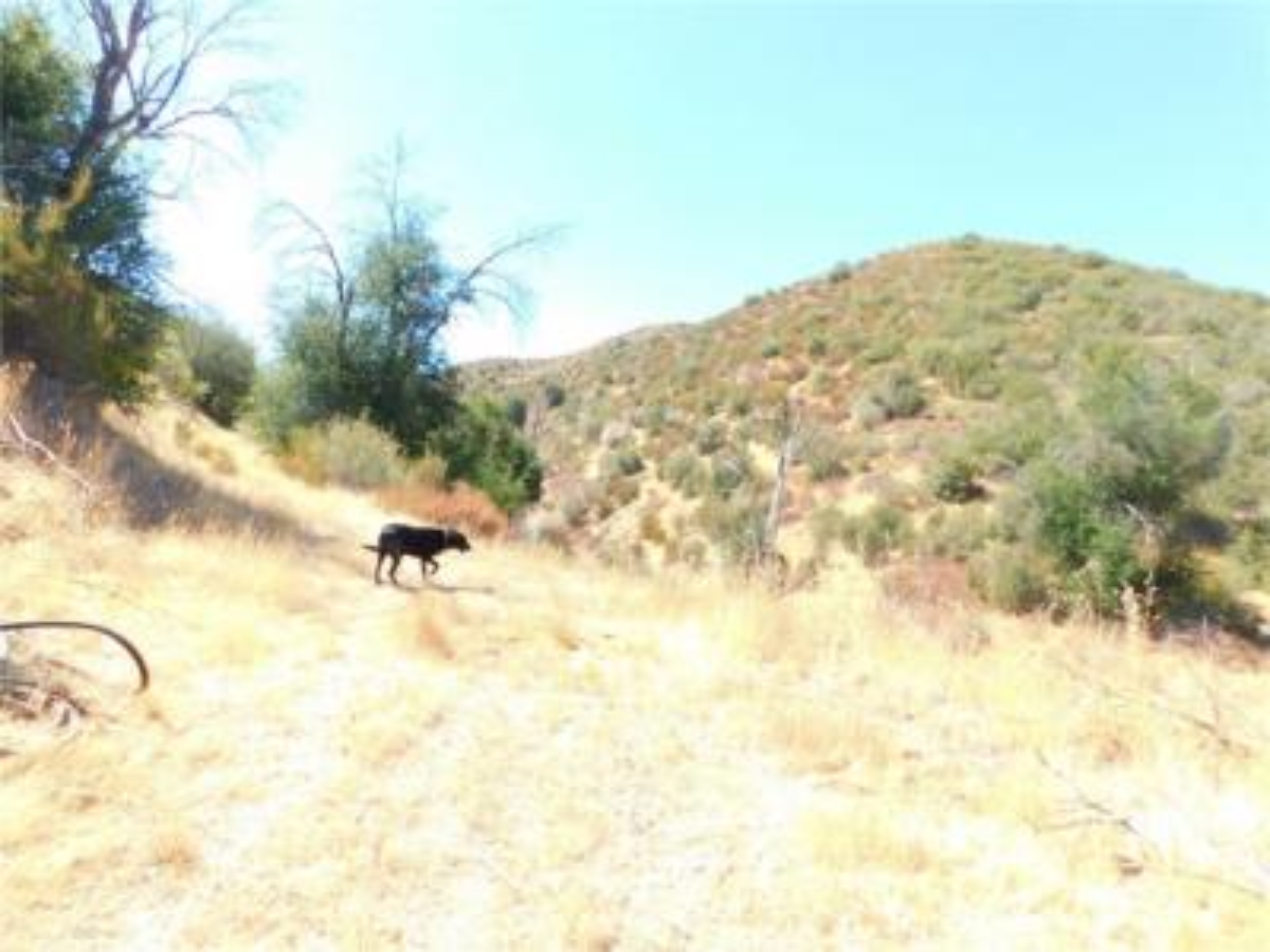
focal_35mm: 23
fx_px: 844
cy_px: 476
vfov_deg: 58.9
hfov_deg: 73.9
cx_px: 635
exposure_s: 1/500
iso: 125
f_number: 3
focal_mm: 4
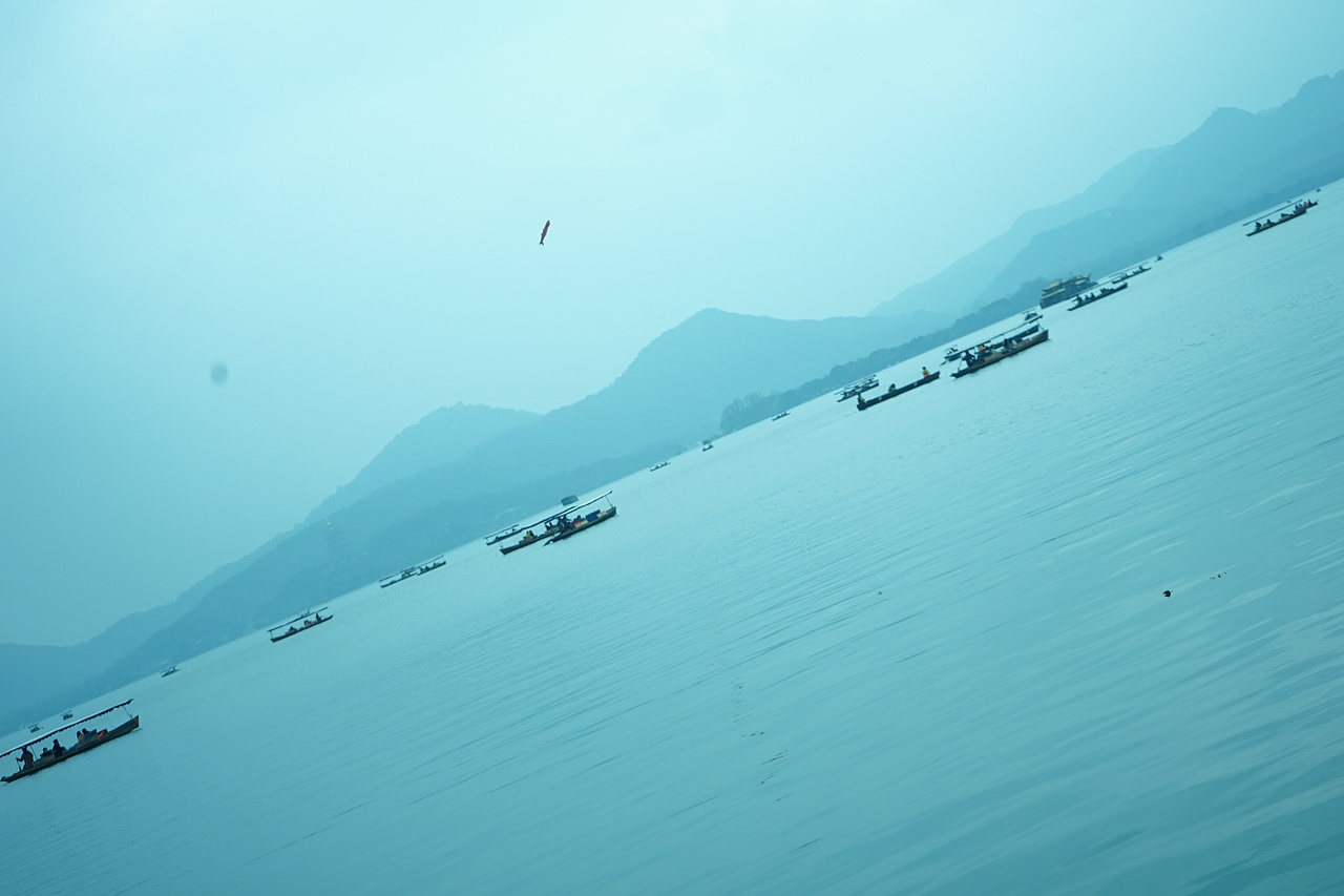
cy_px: 448
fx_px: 2613
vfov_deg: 19.5
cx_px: 672
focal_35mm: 70
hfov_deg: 28.8
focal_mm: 70
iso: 250
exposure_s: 1/640
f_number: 5.6
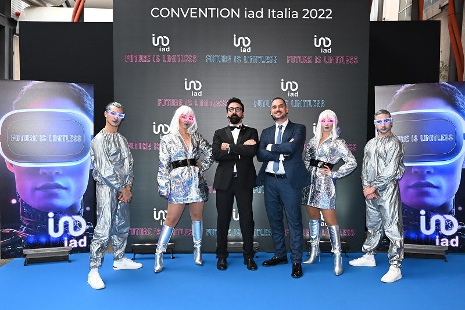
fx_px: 381
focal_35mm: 30
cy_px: 155
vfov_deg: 44.2
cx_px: 232
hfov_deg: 62.8
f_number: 4
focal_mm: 29.5
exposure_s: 1/60
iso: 2500
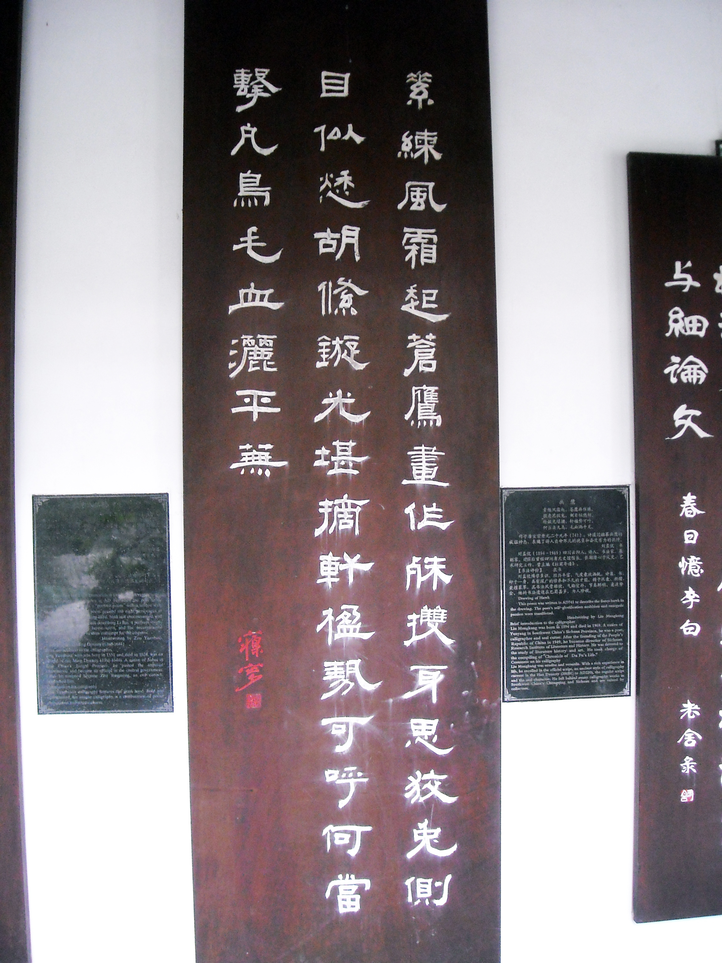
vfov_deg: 52.6
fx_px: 973
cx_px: 361
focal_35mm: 35
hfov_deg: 40.7
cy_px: 482
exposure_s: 1/60
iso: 366
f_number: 2.8
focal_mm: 5.7
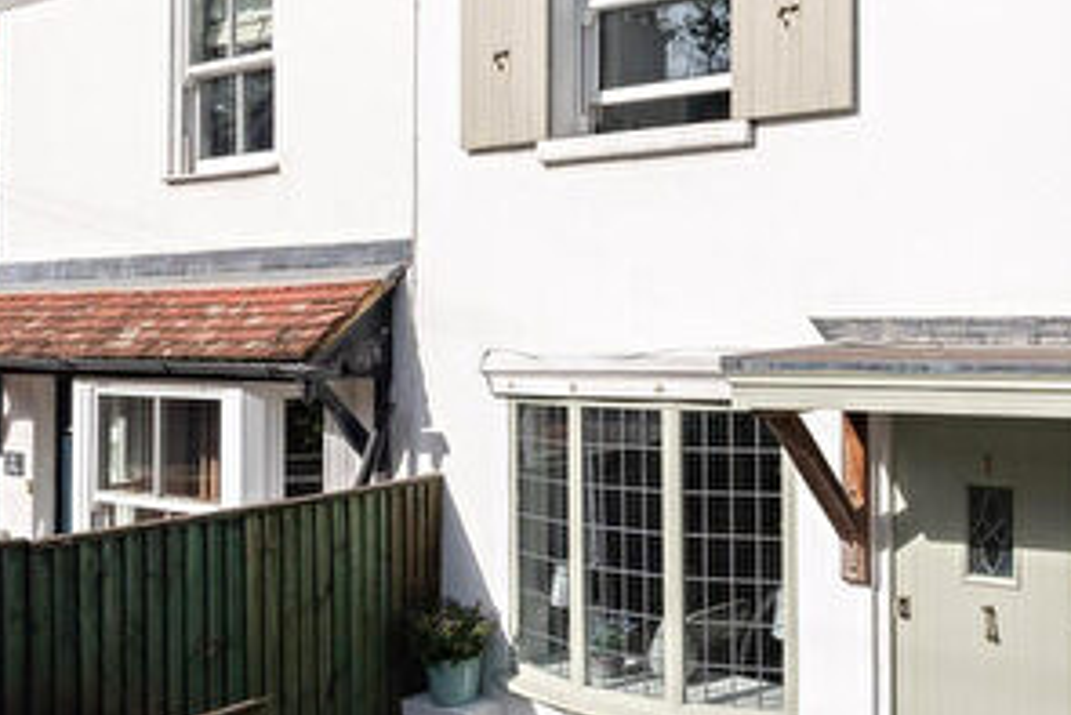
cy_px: 294
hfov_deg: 48.9
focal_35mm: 38
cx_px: 791
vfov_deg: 35.0
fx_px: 1131
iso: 1000
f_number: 7.1
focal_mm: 16
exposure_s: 1/4000
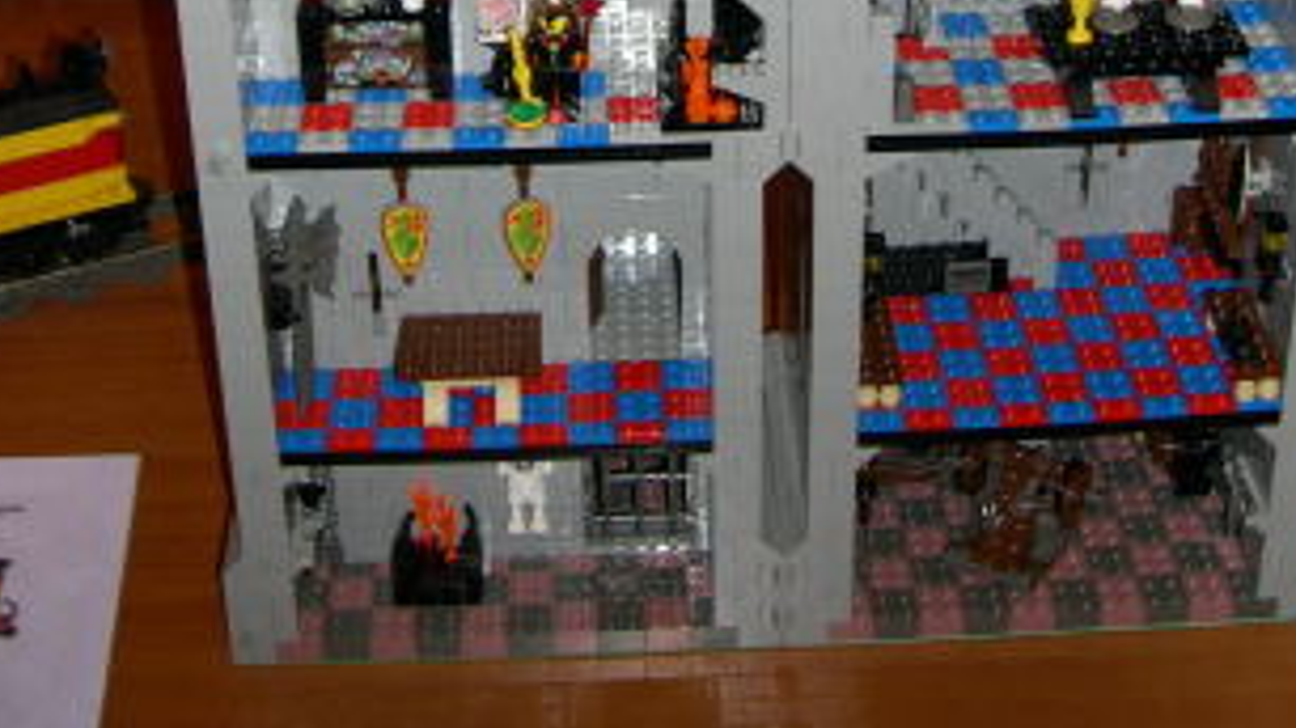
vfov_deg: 17.1
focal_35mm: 65
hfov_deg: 32.3
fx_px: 2233
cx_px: 695
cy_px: -284
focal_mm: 8
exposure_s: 1/60
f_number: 2.8
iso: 100
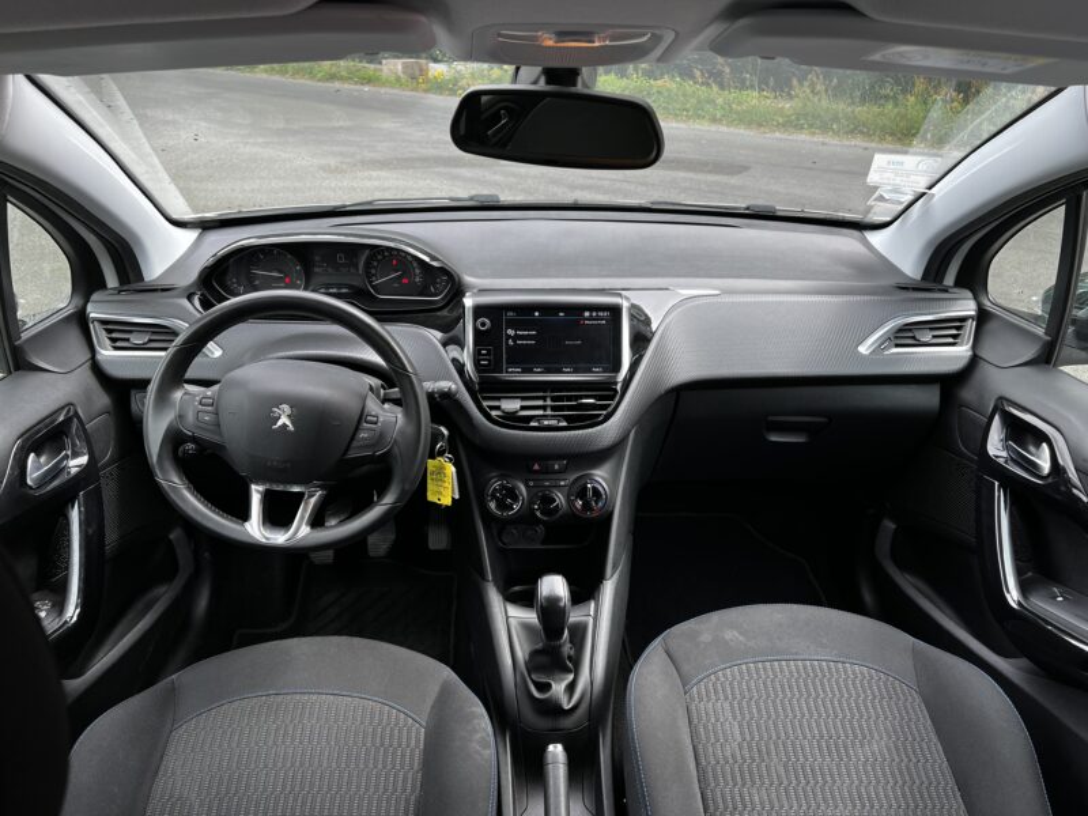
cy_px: 408
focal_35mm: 26
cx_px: 544
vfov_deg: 53.1
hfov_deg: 67.3
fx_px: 817
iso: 40
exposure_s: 1/272
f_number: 1.5
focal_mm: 5.7
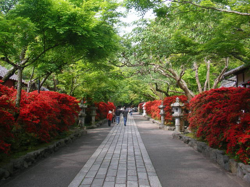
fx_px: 267
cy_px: 94
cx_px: 125
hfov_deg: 50.1
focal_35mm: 37
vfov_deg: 38.7
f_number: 2.8
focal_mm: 5.7
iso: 50
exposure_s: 1/100
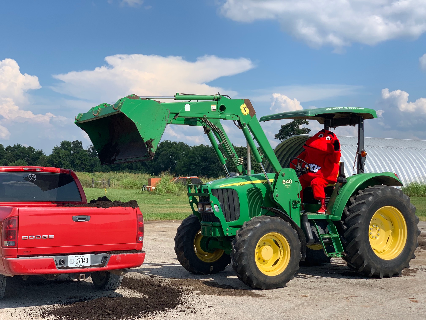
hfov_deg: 36.8
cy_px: 160
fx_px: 640
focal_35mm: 52
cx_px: 213
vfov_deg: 28.0
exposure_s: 1/1332
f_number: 2.4
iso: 16
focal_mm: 6
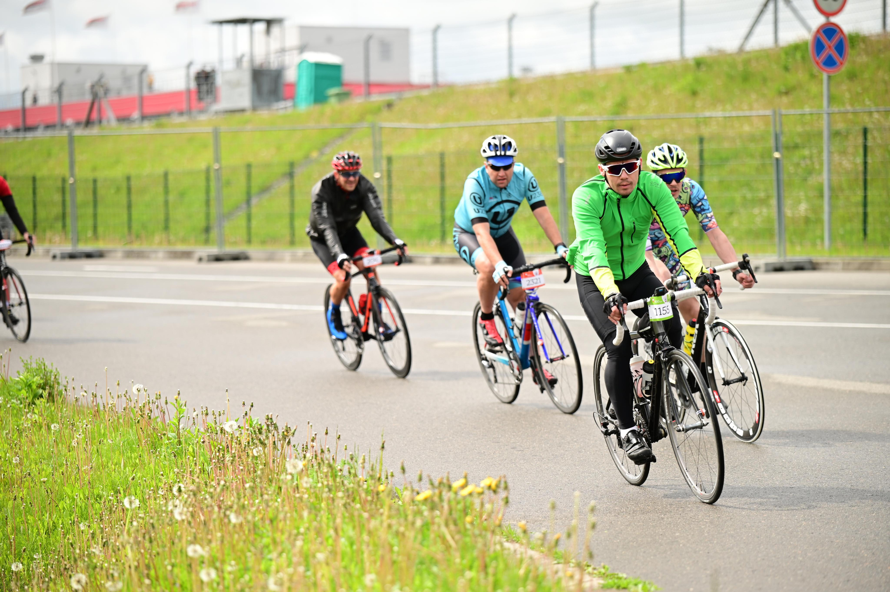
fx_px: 3014
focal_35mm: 122
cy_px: 296
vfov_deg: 11.2
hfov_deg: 16.8
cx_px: 445
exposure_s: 1/1600
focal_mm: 122
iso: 200
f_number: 2.8
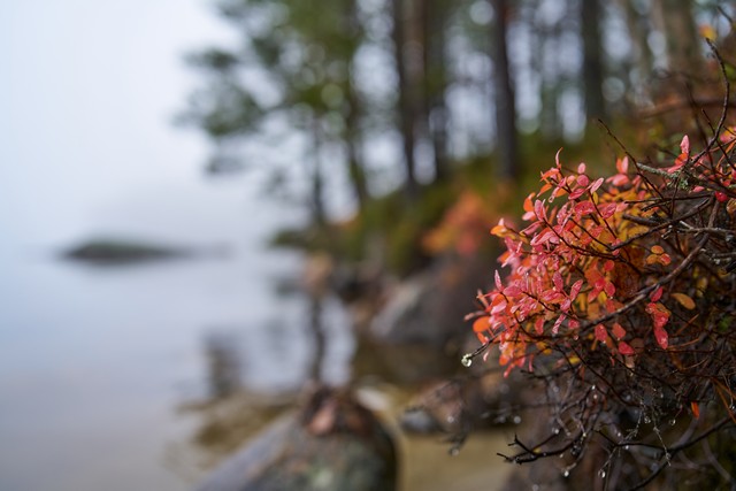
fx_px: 716
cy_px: 246
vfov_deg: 37.9
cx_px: 368
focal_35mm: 35
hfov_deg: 54.4
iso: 100
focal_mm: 35
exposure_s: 1/100
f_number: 2
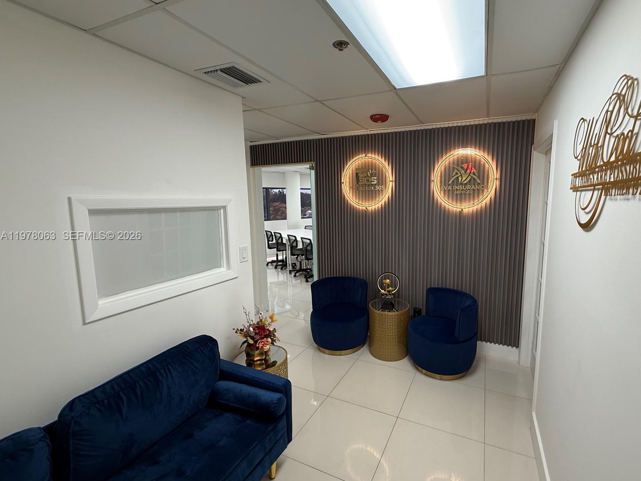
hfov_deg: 93.9
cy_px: 236
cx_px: 365
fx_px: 296
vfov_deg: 78.1
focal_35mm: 16
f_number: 2.2
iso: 100
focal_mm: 2.22
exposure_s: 1/30
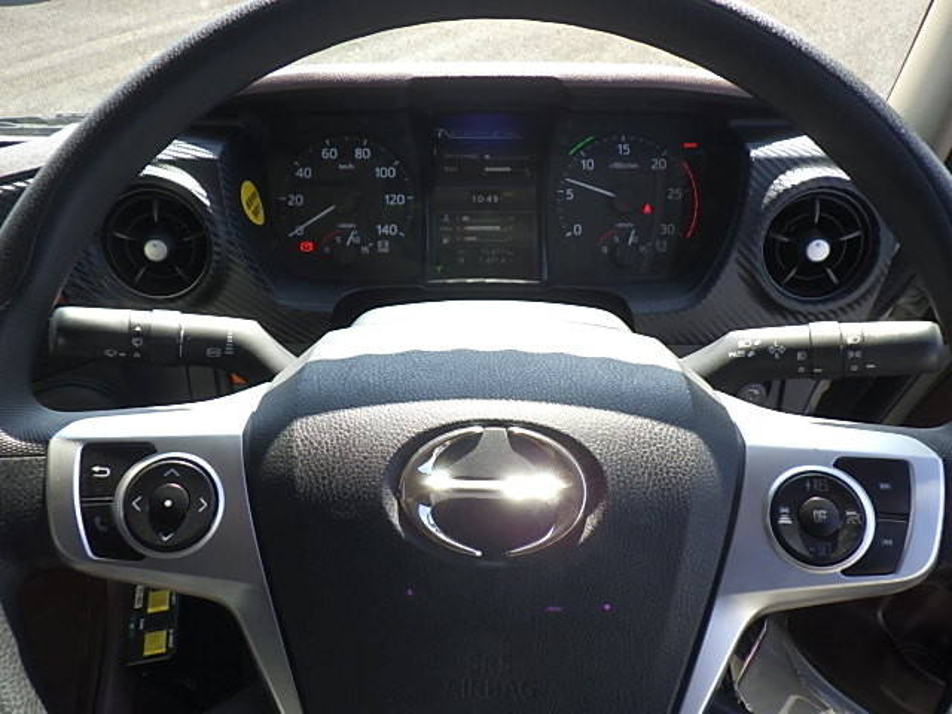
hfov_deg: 63.4
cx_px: 476
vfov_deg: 49.7
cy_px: 357
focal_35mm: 28
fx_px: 770
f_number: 4.2
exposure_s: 1/125
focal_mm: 5
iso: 125
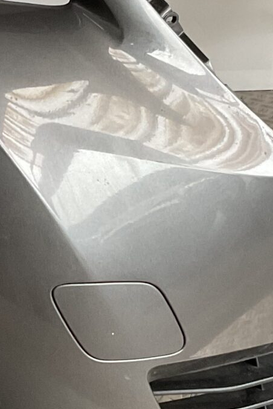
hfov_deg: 11.9
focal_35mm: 114
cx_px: 5
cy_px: 179
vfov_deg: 17.9
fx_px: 1295
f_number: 1.8
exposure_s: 1/50
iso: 80
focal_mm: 3
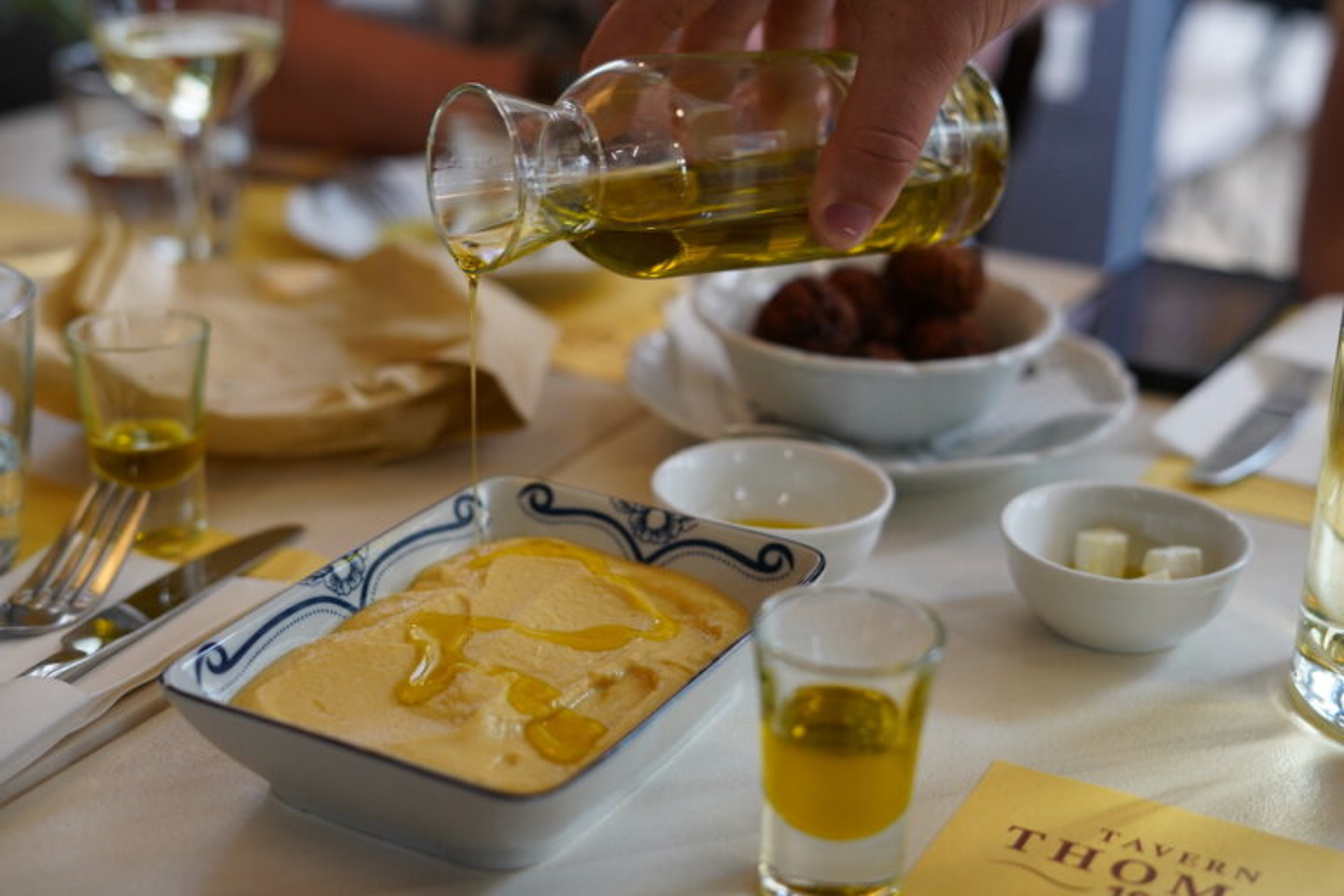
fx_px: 1867
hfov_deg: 39.6
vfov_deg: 27.0
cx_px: 672
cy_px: 448
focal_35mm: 50
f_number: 2.8
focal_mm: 50
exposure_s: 1/160
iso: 1600
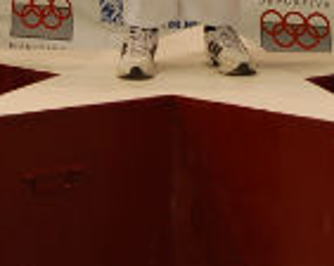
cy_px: -138
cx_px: 216
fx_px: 1834
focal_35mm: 186
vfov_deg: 8.1
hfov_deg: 10.4
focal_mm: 31
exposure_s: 1/50
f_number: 3.8
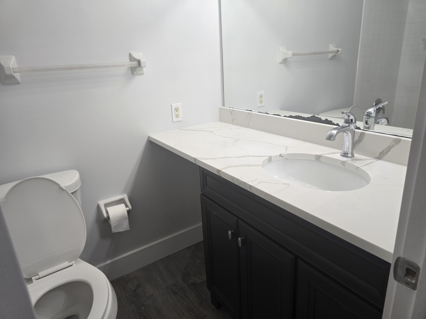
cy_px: 160
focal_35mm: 23
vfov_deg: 58.9
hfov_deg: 73.9
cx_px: 213
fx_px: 283
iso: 100
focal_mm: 6.3
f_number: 1.7
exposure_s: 1/120
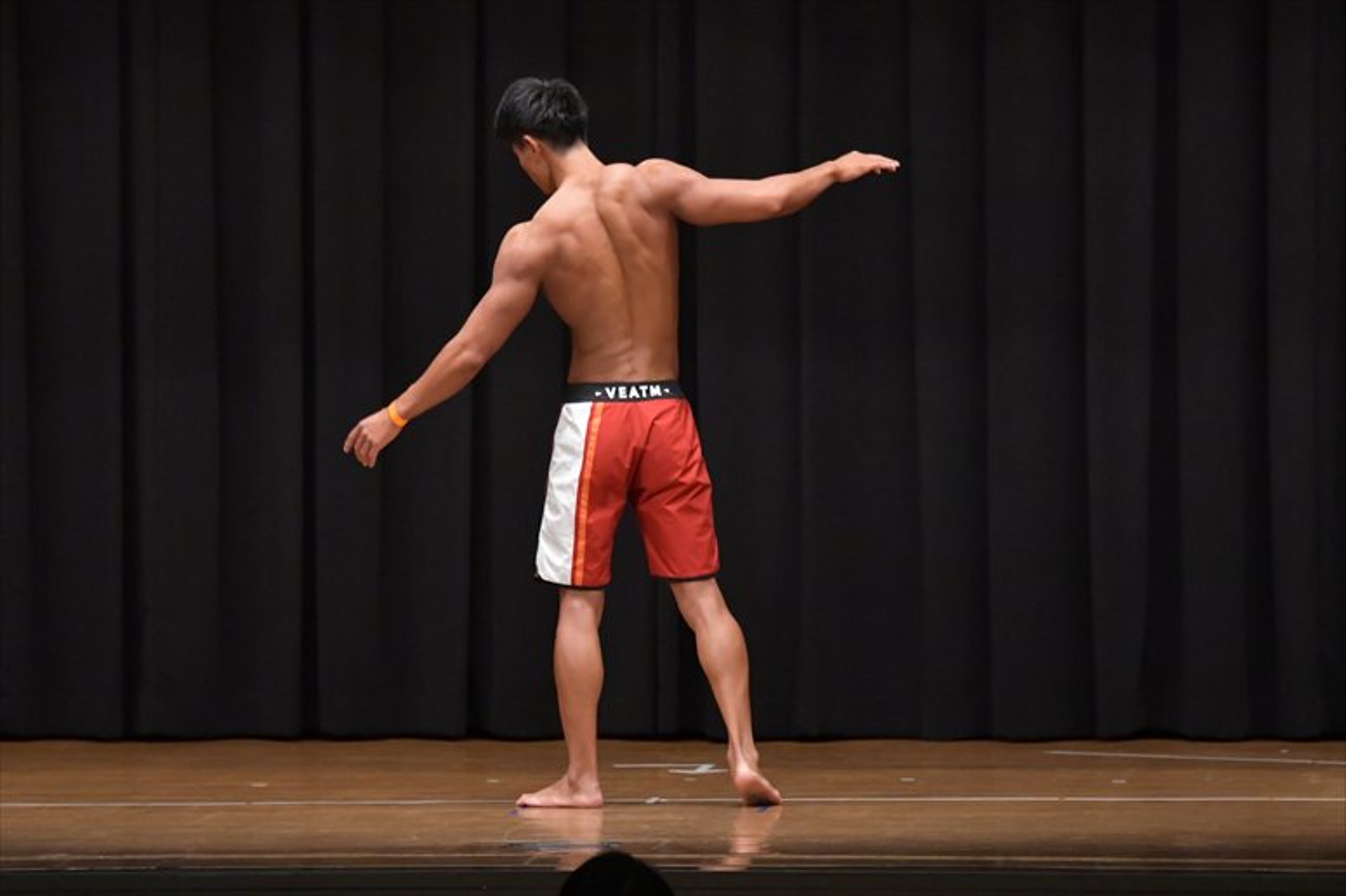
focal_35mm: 217
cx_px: 673
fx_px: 8110
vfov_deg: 6.3
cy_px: 448
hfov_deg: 9.5
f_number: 5.6
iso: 6400
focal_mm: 145
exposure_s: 1/400
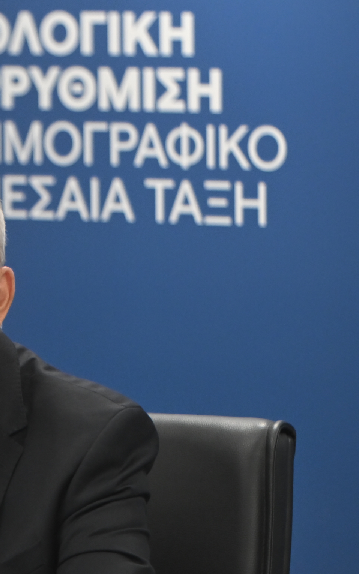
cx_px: 20
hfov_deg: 4.8
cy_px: 288
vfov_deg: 7.6
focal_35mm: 276
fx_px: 4320
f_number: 2.8
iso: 2000
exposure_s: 1/320
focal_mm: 120
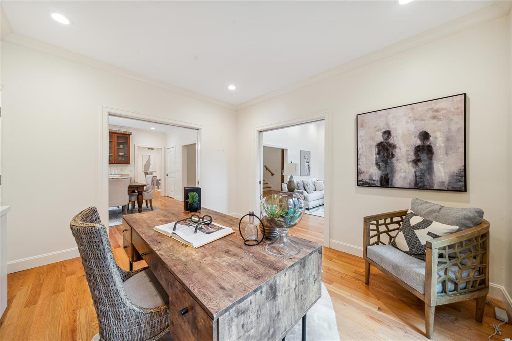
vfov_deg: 89.9
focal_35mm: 12
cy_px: 170
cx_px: 256
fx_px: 171
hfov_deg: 112.6
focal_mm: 12
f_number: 9
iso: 250
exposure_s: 1/10
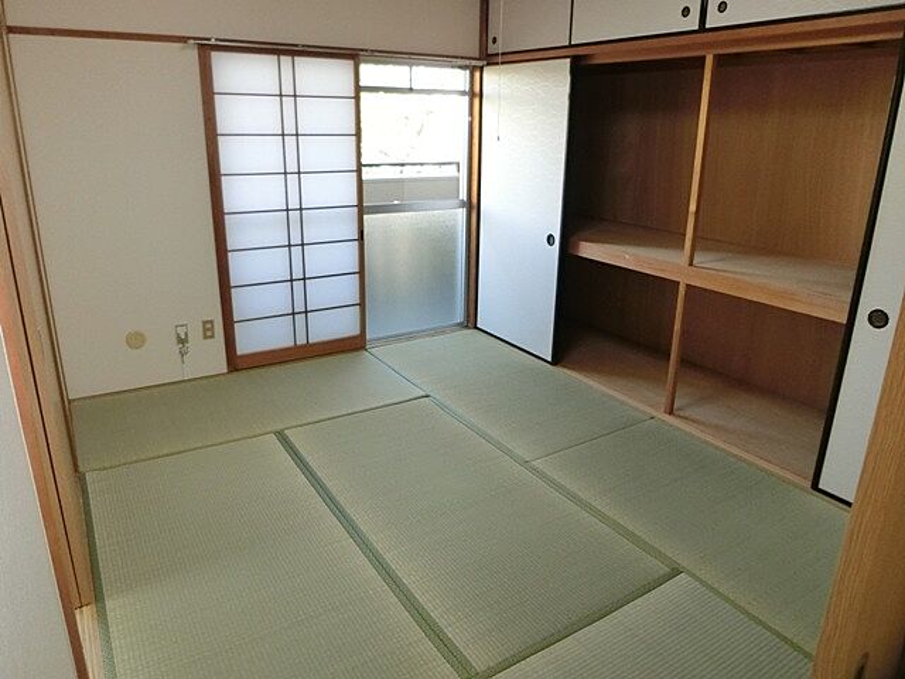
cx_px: 452
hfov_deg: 69.4
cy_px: 340
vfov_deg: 54.9
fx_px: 654
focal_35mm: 25
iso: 400
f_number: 3.5
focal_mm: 4.5
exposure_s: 1/80
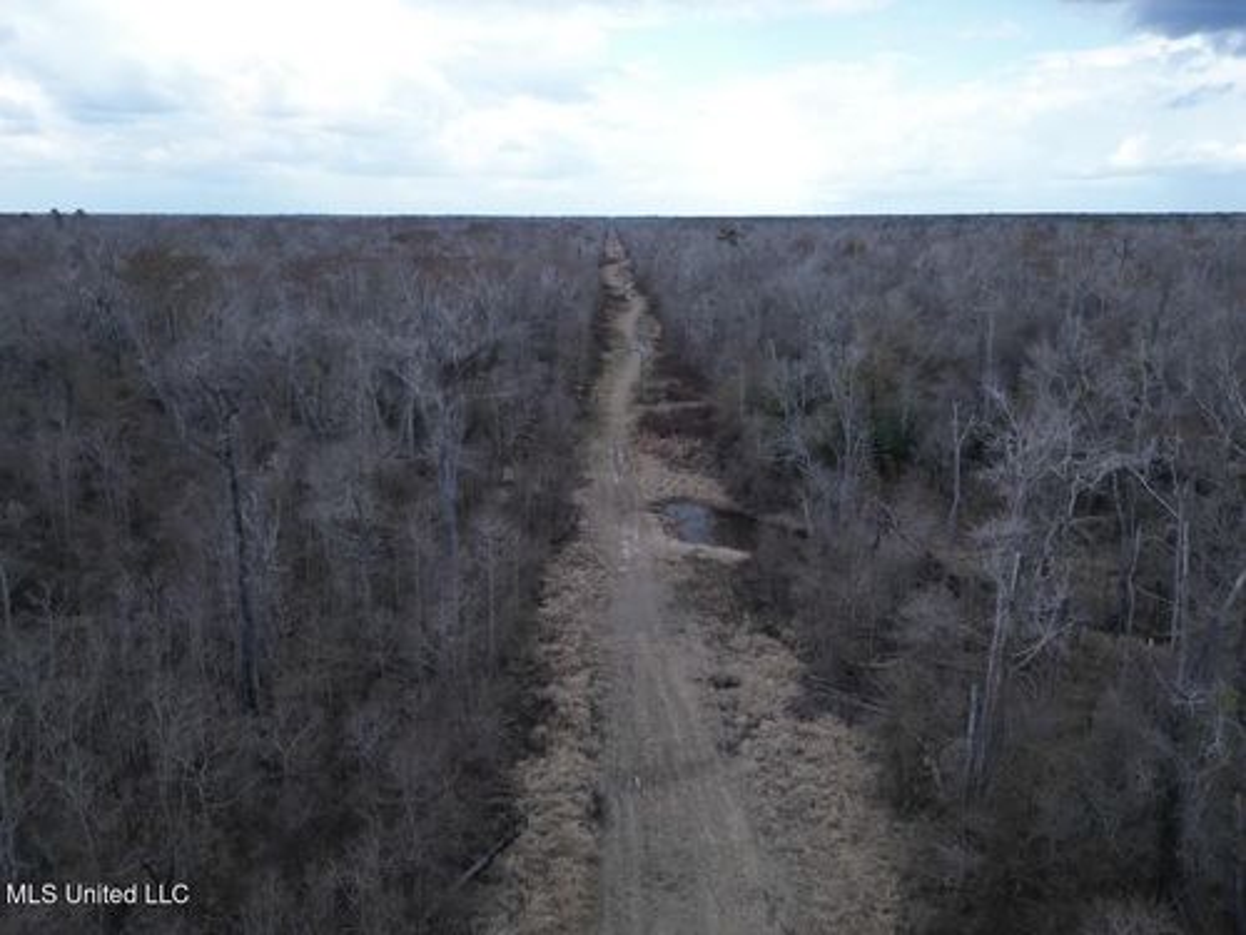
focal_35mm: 24
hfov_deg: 71.6
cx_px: 623
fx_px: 864
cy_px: 468
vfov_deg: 56.8
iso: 100
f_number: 1.7
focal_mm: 6.72
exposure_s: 1/800
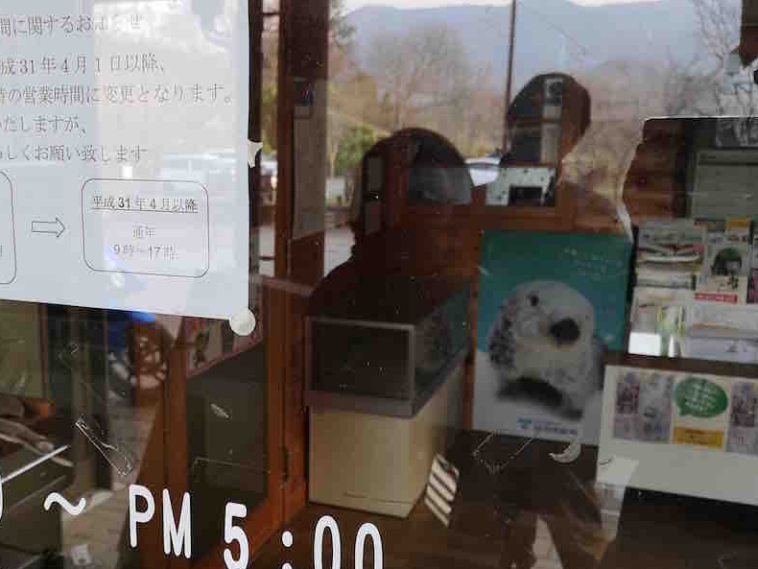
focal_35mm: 41
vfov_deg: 35.1
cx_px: 263
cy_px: 323
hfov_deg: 45.2
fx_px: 898
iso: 80
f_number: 1.8
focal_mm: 3.95
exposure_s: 1/50
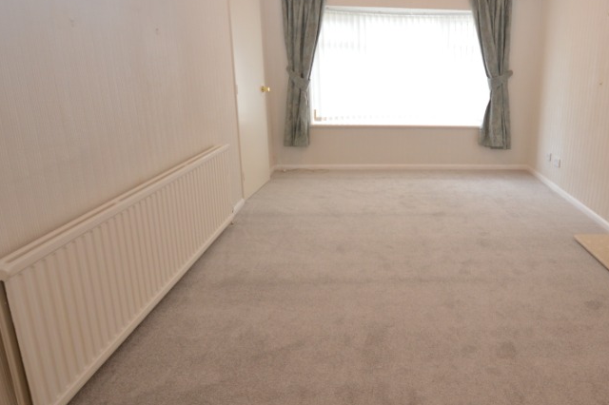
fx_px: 406
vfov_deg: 52.9
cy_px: 173
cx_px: 421
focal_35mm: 24
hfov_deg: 70.9
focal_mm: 10
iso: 400
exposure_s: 1/80
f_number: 4.5
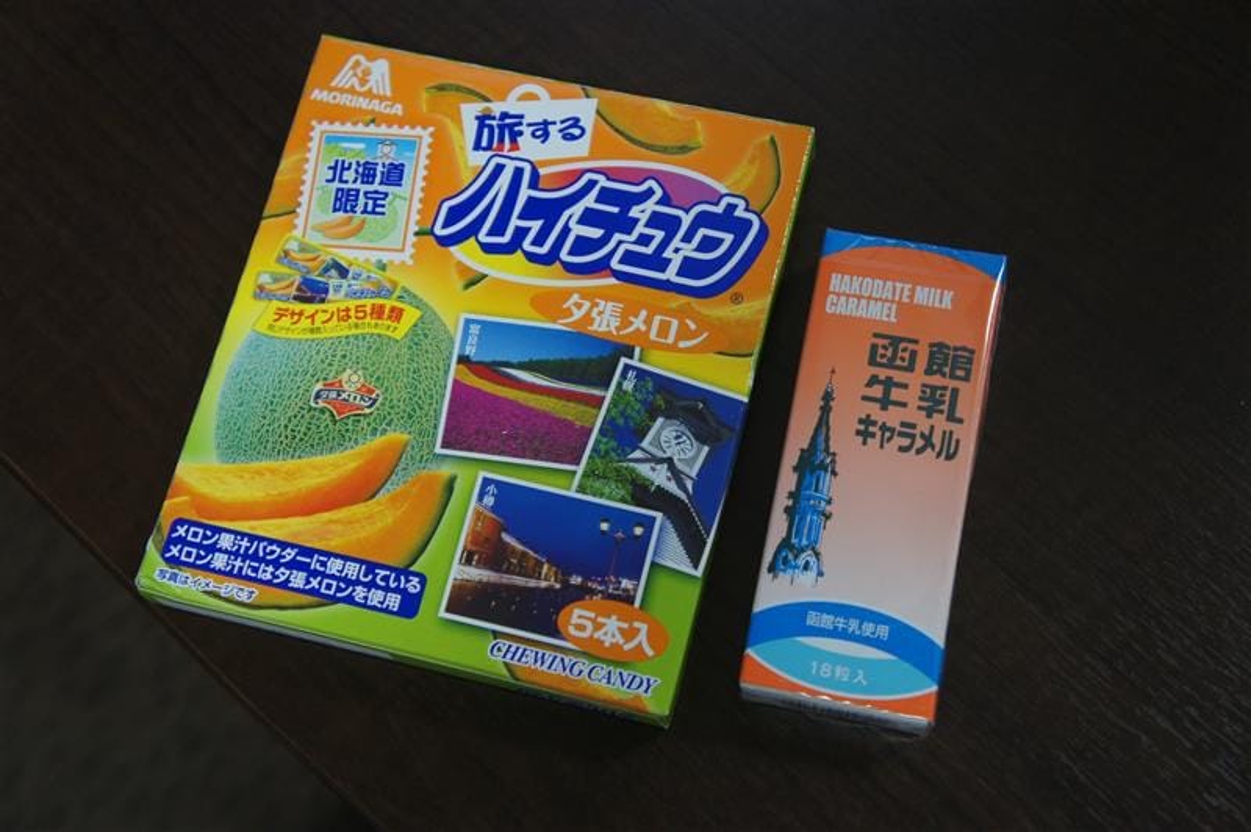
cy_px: 416
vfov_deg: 26.4
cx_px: 626
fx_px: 1771
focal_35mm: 51
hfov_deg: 38.9
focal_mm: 34
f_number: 4.5
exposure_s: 1/60
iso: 2000
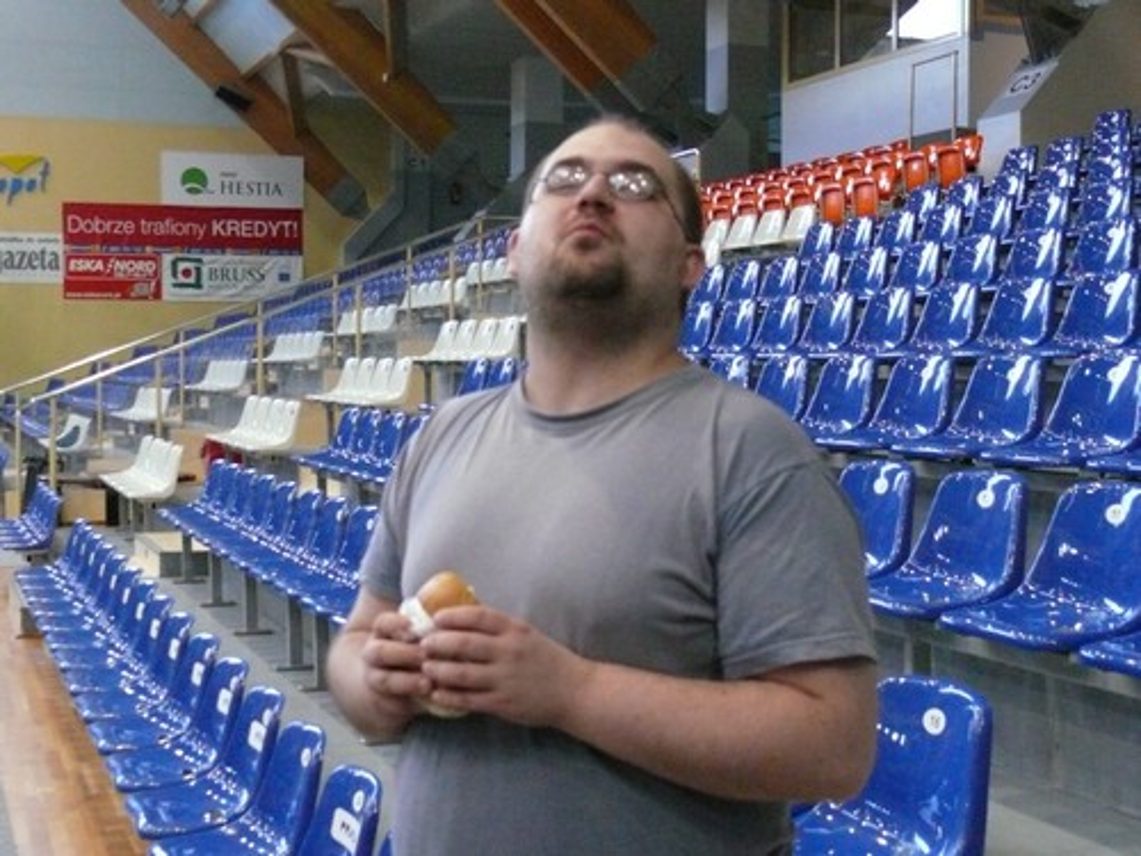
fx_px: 1615
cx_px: 570
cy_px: 428
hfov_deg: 38.9
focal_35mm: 49
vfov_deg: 29.7
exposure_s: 1/50
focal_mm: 9.5
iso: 800
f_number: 3.2
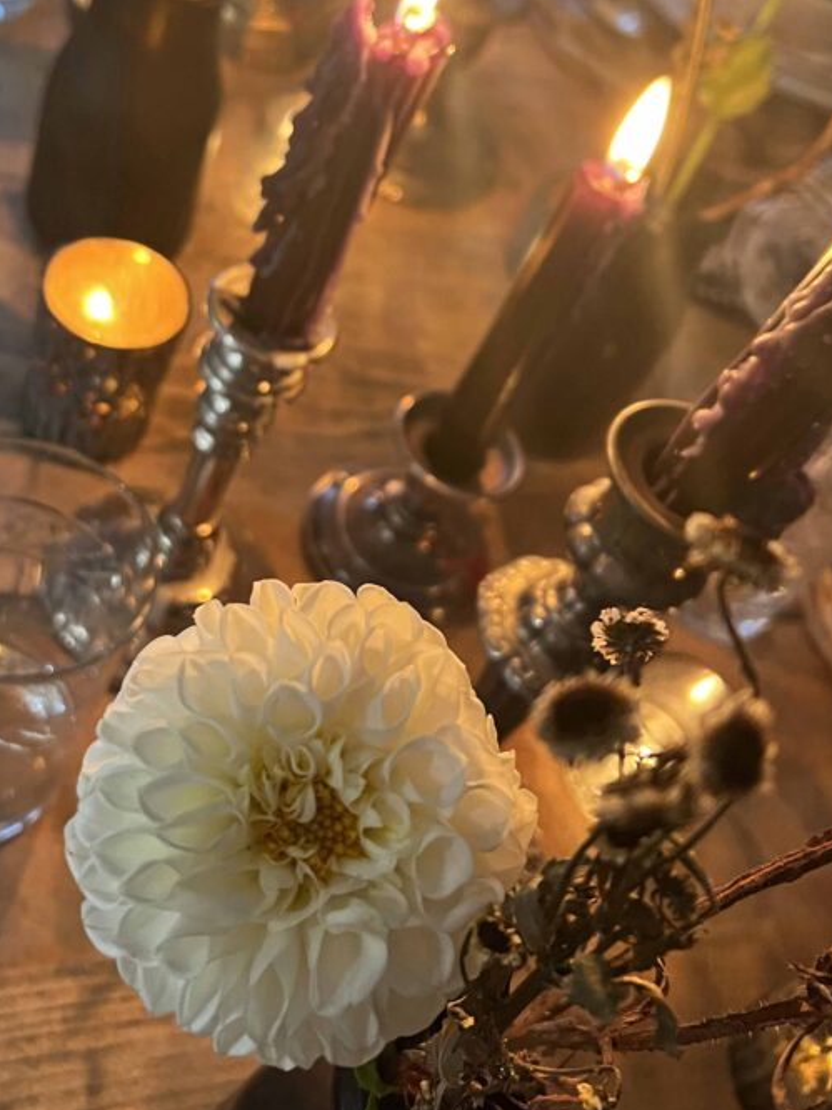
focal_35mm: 40
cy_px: 398
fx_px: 1283
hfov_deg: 35.8
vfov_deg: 46.3
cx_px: 343
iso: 400
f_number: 1.5
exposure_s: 1/40
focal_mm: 5.7
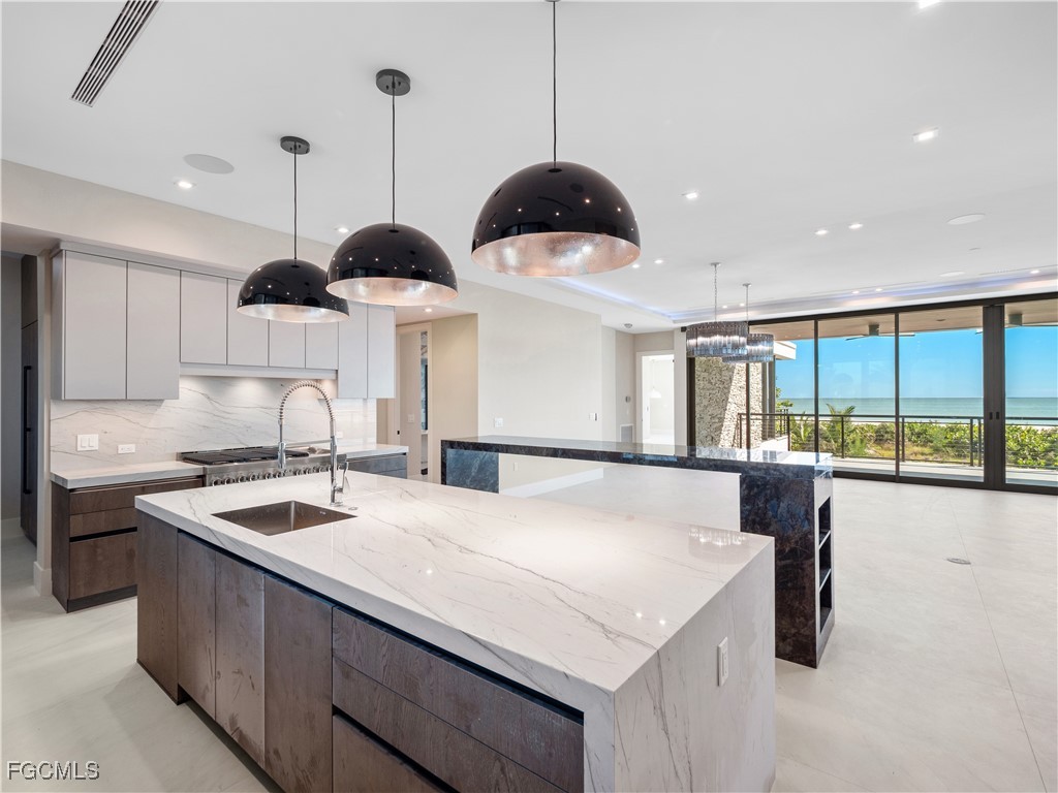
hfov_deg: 94.5
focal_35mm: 16
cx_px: 529
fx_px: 489
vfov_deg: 78.1
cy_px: 396
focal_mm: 8
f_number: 7.1
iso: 200
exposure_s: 1/20
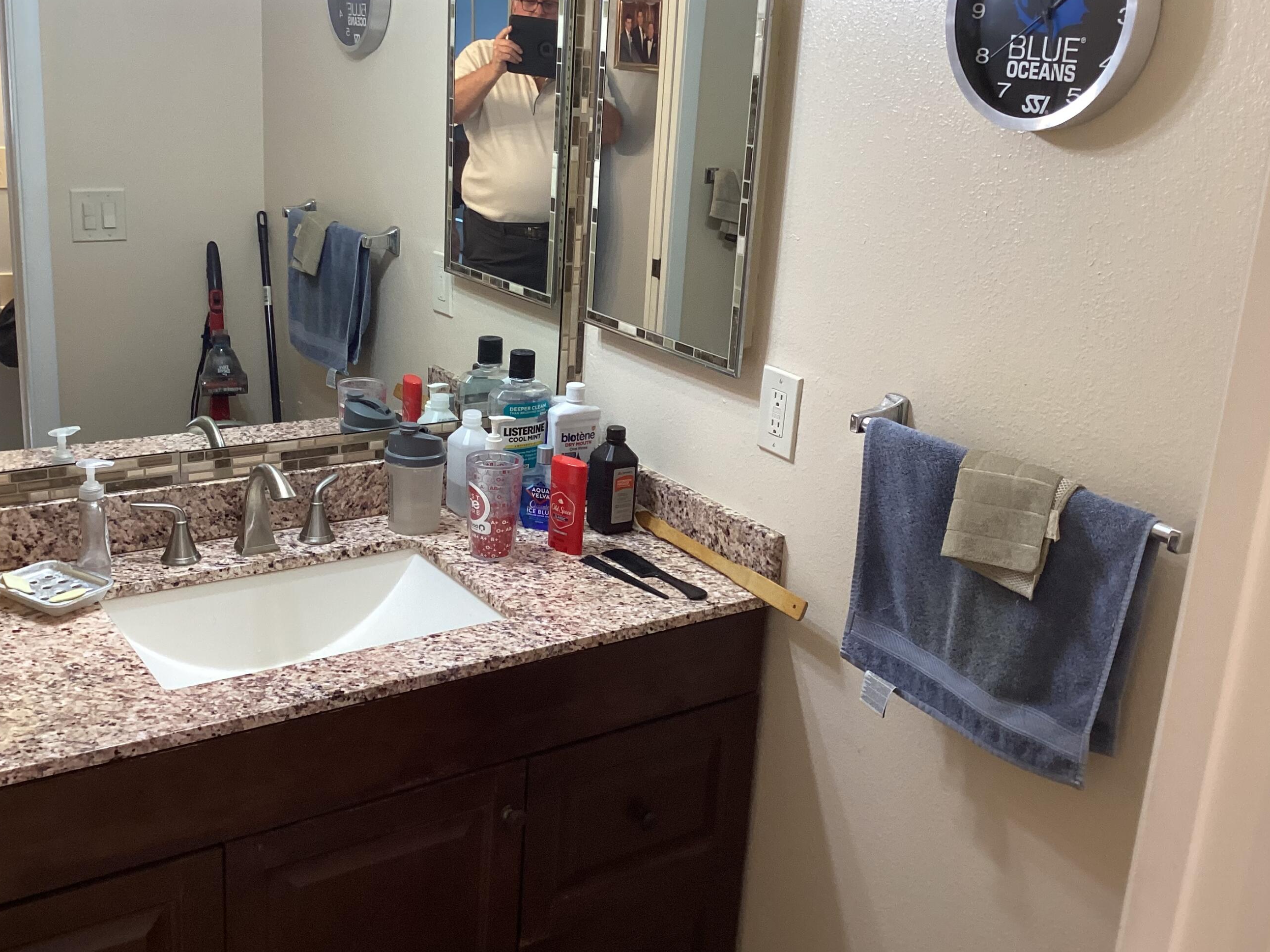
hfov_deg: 51.3
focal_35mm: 36
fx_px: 1321
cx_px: 629
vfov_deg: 39.6
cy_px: 429
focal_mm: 3.3
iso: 100
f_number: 2.4
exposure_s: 1/60
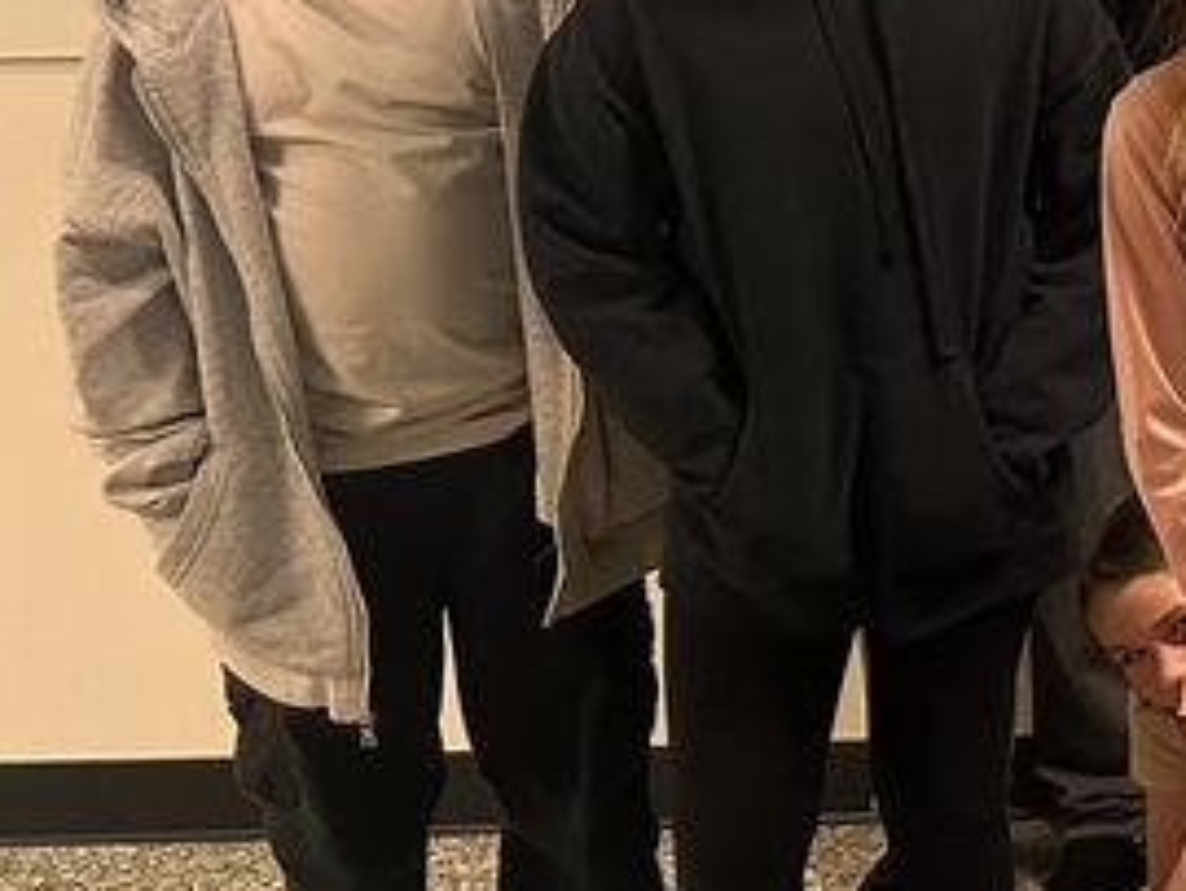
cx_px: 2245
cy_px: 35
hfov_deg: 17.0
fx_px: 3121
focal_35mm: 91
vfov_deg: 16.0
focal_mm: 6.86
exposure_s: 1/68
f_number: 1.78
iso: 250
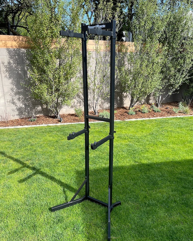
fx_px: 200
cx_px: 94
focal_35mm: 28
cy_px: 129
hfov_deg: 51.5
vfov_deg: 62.1
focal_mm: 4.2
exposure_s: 1/769
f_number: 1.6
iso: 32
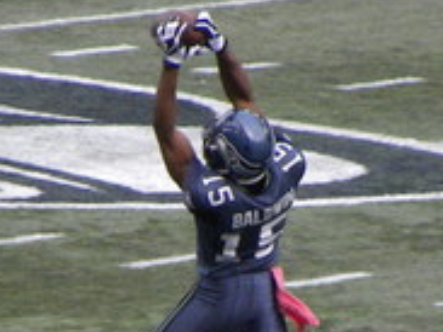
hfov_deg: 1.5
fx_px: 17419
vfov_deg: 1.1
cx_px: 177
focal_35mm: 1362
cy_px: 361
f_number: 8
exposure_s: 1/367
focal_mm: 110.4
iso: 640
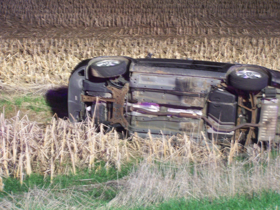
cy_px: 105
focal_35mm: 75
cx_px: 140
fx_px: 607
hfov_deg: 26.0
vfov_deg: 19.6
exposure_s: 1/2.5
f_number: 3.2
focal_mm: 12.4
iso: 160
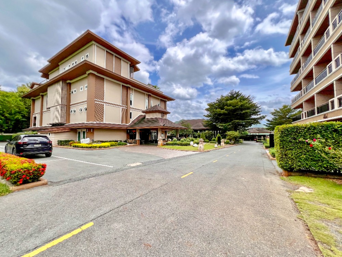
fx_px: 128
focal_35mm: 13
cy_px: 128
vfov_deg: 89.9
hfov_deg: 106.2
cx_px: 171
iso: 32
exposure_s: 1/1340
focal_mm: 1.57
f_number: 1.8
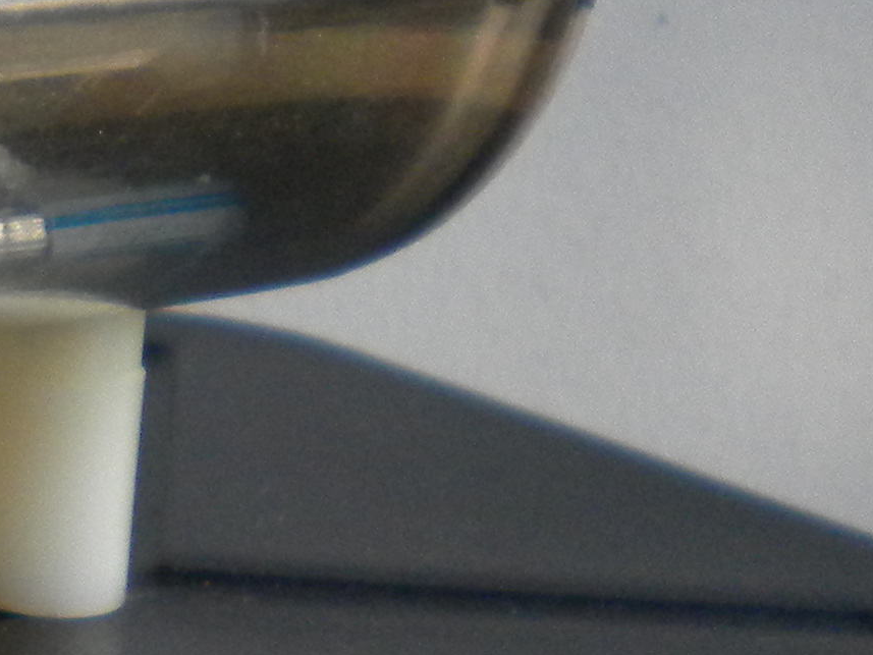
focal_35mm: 149
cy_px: 365
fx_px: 3758
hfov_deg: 12.1
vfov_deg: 10.0
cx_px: -722
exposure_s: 1/60
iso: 241
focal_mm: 6.3
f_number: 3.1
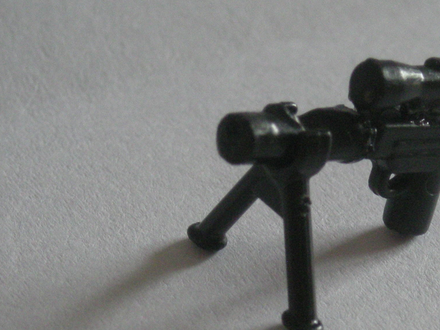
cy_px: 230
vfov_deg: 7.0
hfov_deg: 9.3
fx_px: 2694
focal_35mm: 212
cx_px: 368
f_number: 4.7
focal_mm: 17.1
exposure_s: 1/60
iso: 326
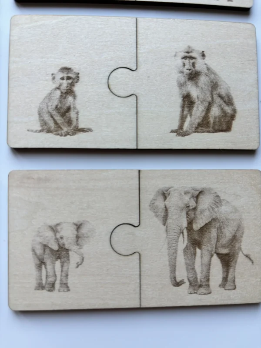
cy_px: 174
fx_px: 261
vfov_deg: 67.3
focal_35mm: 26
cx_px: 130
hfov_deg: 53.1
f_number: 1.6
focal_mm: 5.96
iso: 50
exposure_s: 1/121
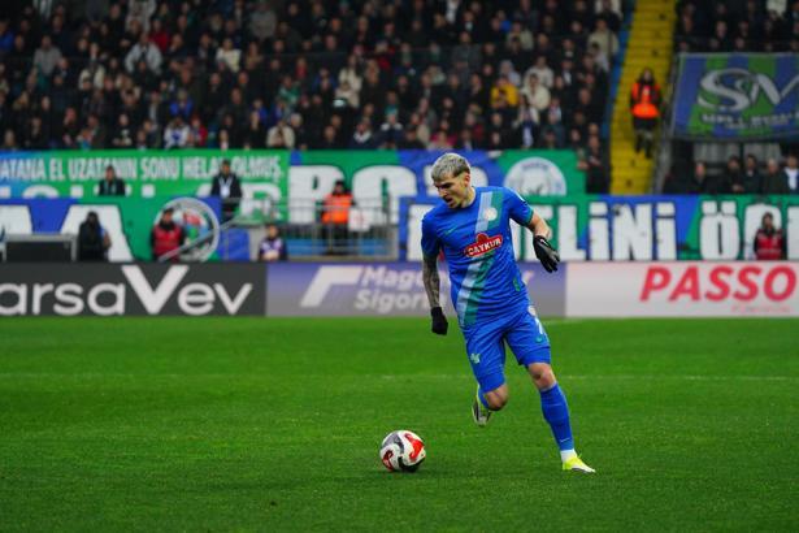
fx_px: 6502
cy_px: 266
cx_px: 400
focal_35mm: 293
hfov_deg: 7.0
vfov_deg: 4.7
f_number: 5.6
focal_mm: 293
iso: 5000
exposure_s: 1/1500
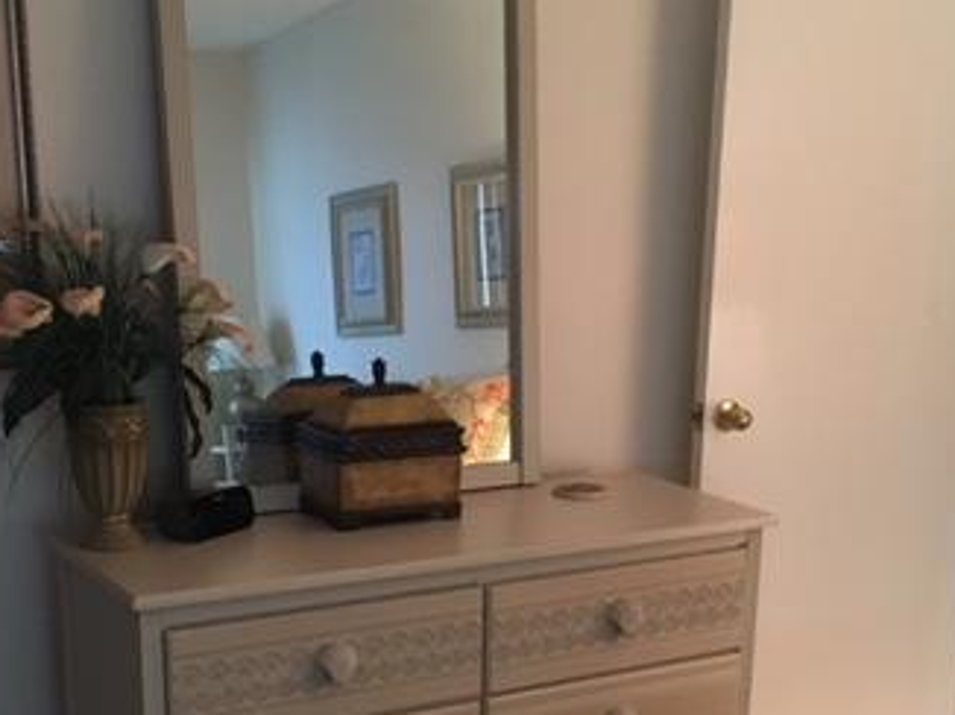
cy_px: 607
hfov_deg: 33.8
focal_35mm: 57
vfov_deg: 25.0
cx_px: 478
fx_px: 1571
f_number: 2.2
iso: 200
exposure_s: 1/30
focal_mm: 4.15
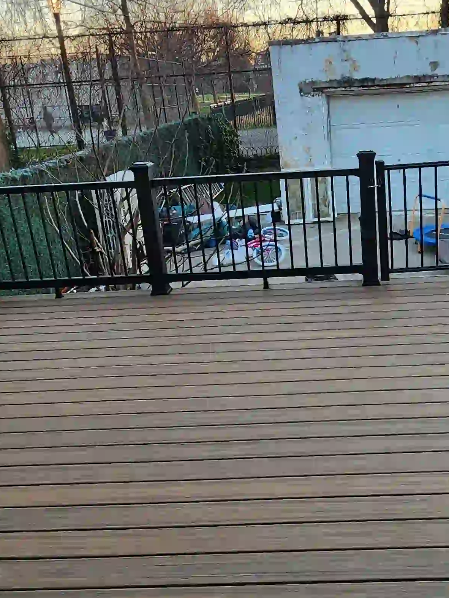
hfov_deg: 41.6
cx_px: 340
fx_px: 571
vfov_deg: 55.4
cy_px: 304
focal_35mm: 33
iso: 80
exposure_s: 1/120
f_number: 2.2
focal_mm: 2.2
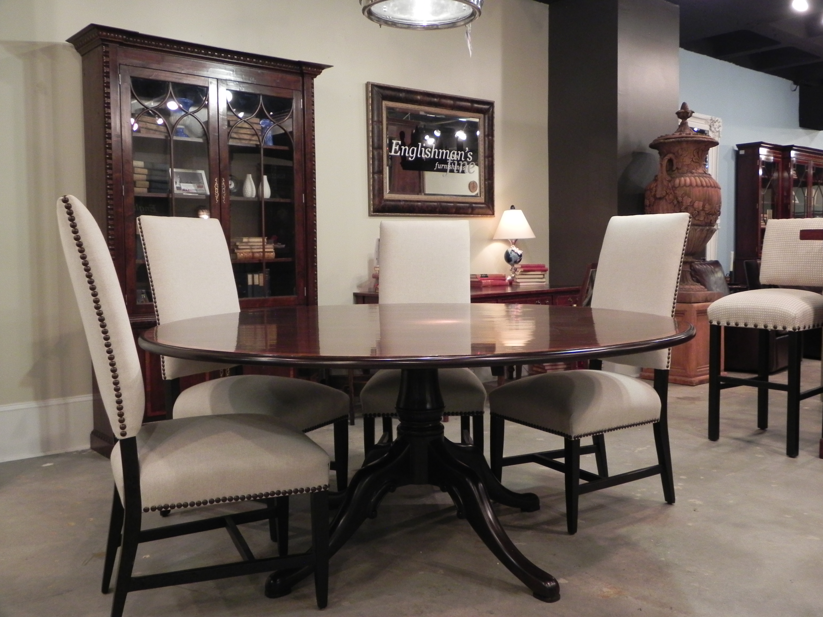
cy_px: 308
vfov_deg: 42.9
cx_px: 412
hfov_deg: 55.4
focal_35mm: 33
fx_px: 785
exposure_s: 1/26.3
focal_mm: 5.9
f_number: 2.8
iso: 400
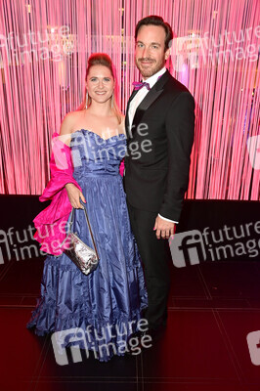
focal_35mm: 30
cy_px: 196
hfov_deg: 43.5
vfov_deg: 62.0
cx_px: 130
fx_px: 326
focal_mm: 30
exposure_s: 1/80
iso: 2000
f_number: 5
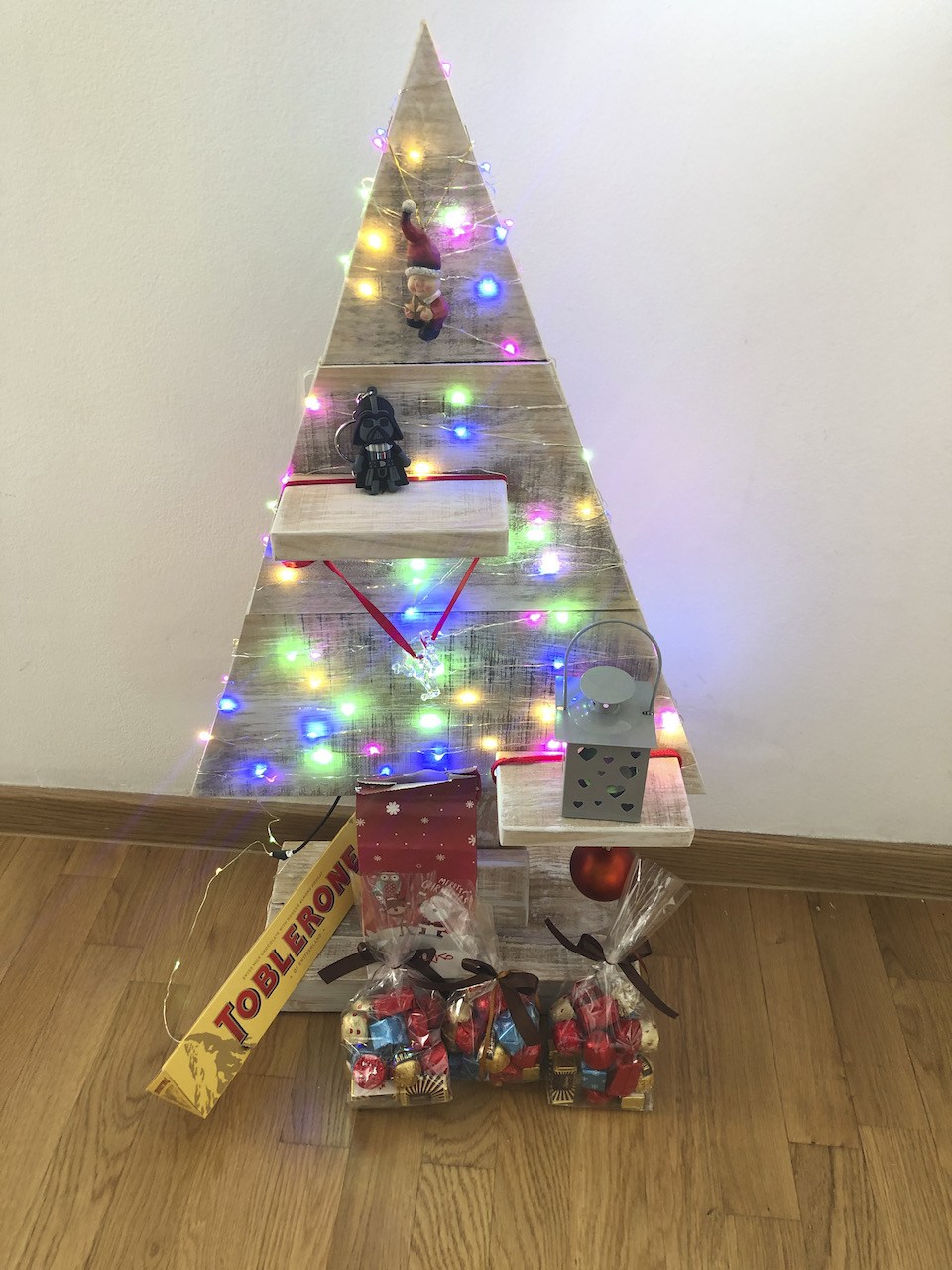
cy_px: 635
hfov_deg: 49.7
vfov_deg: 63.4
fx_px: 1027
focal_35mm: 28
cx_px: 476
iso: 40
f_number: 1.8
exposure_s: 1/17
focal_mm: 4
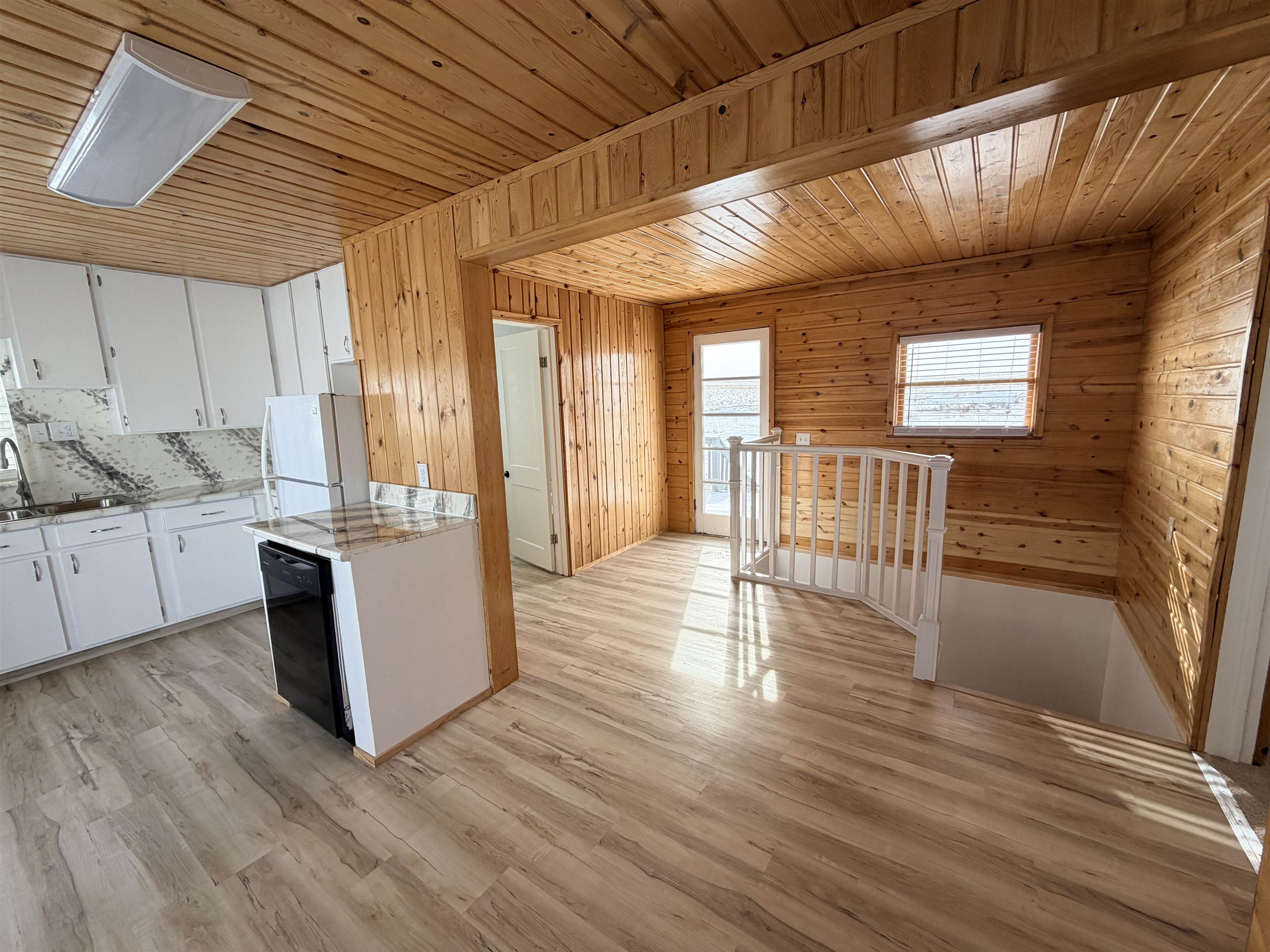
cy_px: 476
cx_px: 635
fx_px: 514
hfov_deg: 102.1
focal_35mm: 14
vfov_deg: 85.7
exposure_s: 1/175
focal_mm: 2.22
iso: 50
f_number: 2.2
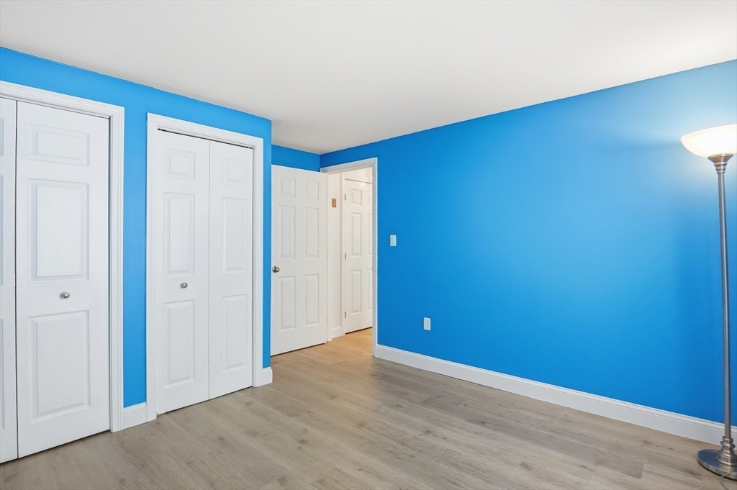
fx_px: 338
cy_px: 245
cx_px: 368
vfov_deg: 72.0
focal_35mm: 16
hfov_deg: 95.0
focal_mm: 11
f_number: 7.1
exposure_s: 1/125
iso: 400
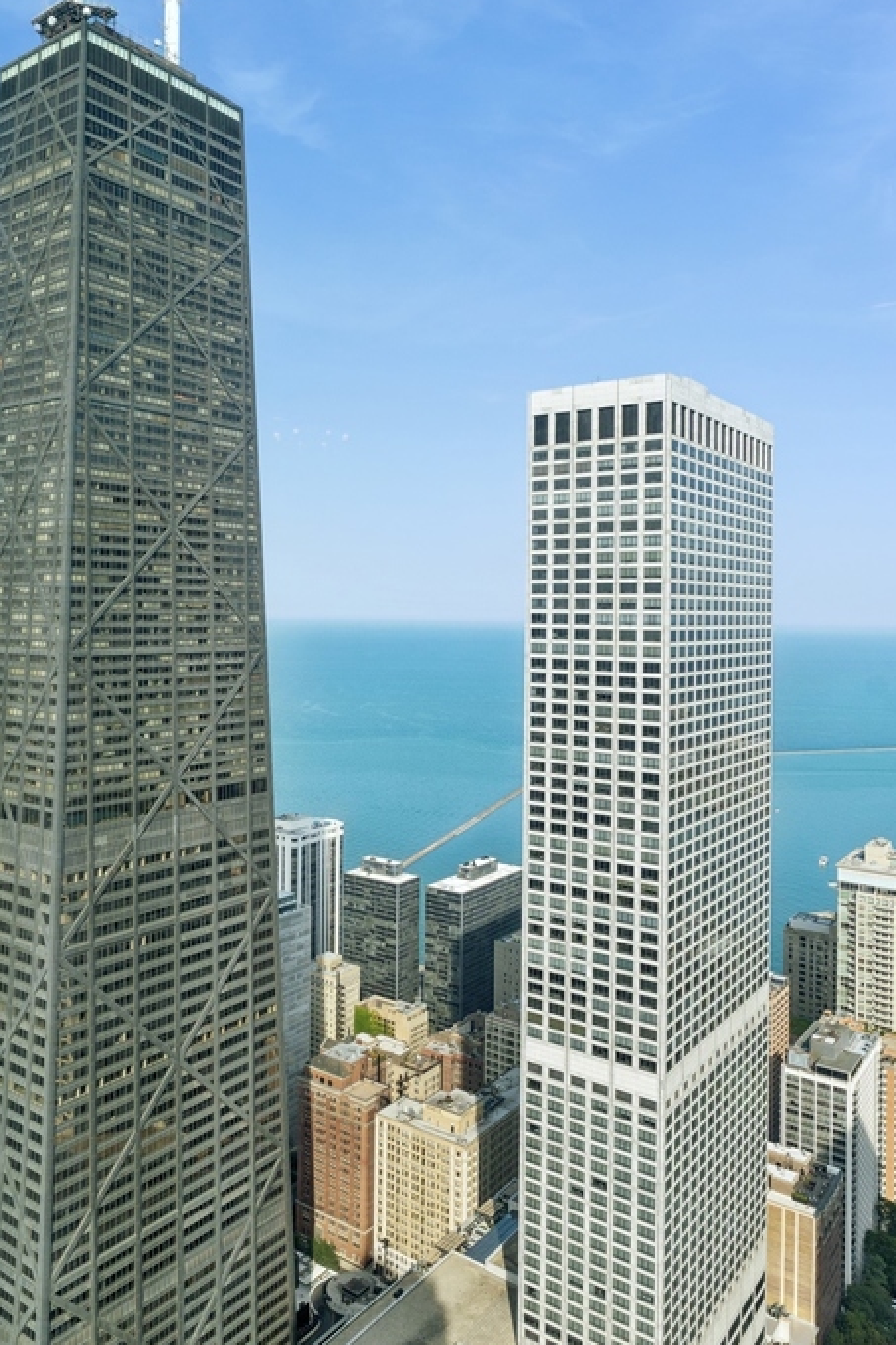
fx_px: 1008
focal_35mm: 27
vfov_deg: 67.2
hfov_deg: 47.2
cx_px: 309
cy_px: 599
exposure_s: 1/400
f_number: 8
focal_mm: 17
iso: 320
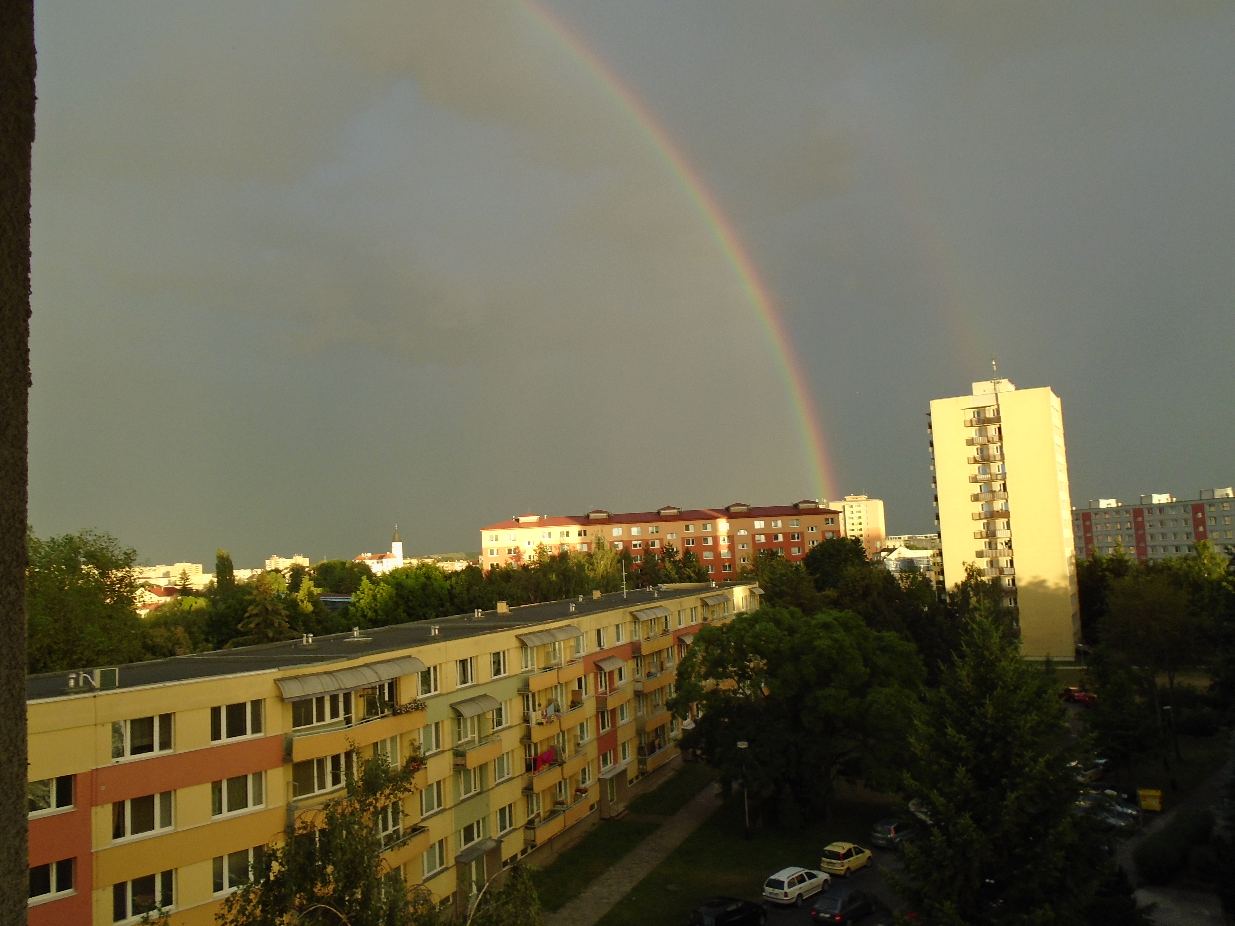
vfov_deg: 53.1
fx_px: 928
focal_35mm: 26
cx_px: 618
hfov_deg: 67.3
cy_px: 463
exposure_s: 1/40
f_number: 3.2
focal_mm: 4.6
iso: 100
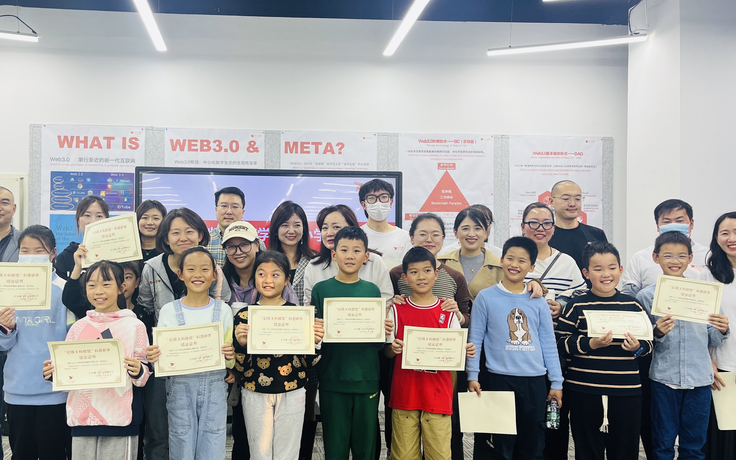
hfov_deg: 57.8
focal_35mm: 33
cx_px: 309
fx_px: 662
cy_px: 233
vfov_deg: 38.3
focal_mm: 5.1
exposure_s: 1/180
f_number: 1.6
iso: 64
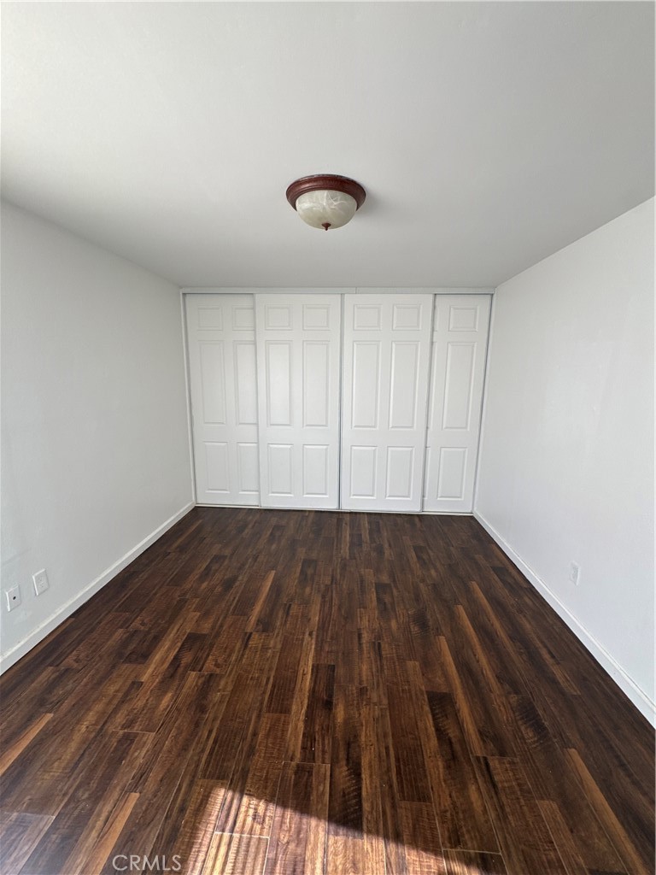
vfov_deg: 102.1
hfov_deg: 85.7
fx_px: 354
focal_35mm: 14
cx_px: 328
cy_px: 438
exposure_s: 1/99
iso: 64
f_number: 2.2
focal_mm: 2.22
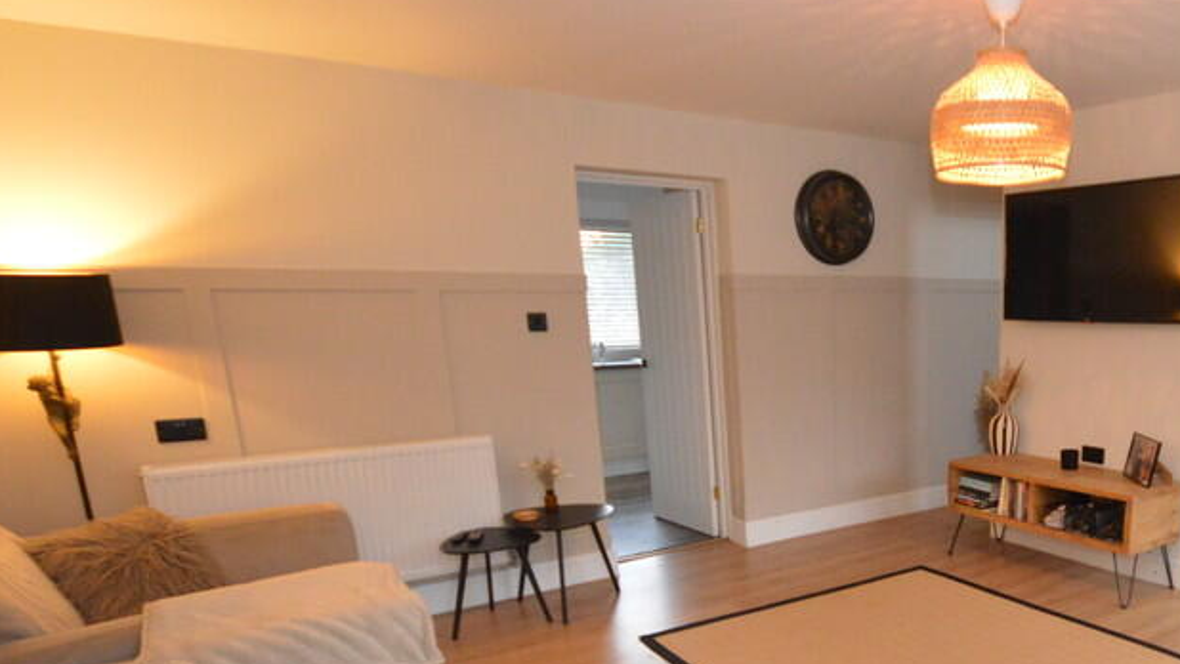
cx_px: 928
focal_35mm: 26
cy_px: 516
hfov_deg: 66.0
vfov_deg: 42.7
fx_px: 814
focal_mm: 10
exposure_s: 1/60
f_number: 4
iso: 3200
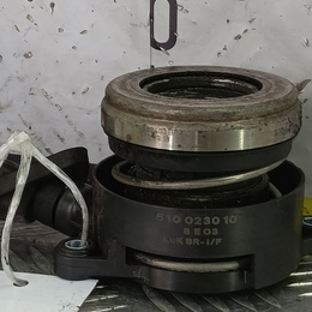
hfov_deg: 18.4
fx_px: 959
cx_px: 96
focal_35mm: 94
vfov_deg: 18.5
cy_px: 164
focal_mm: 4.11
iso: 99
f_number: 1.6
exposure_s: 1/50
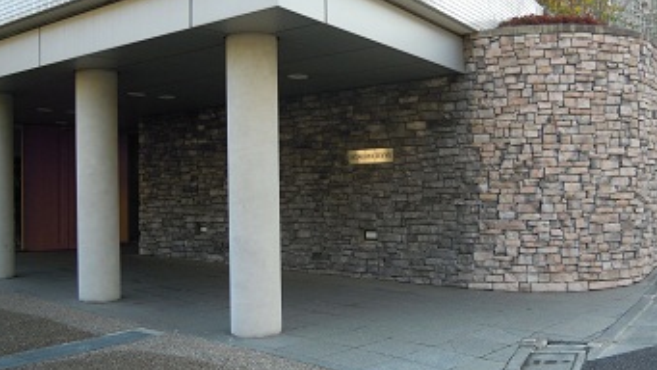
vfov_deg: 27.7
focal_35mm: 43
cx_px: 380
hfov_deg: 47.2
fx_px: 749
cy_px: 185
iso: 100
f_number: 2.7
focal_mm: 5
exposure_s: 1/200
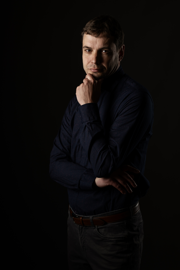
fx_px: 637
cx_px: 90
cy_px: 135
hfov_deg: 16.1
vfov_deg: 23.9
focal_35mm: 85
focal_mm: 85
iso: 100
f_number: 5.6
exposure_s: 1/160
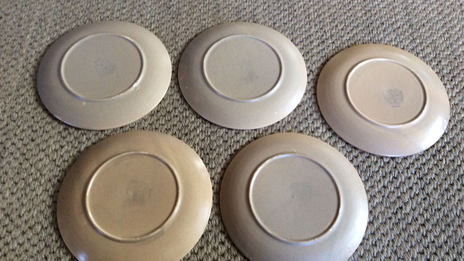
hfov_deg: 56.6
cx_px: 231
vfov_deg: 33.7
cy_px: 133
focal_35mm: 35
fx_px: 431
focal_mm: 3.3
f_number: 2.4
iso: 125
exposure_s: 1/25
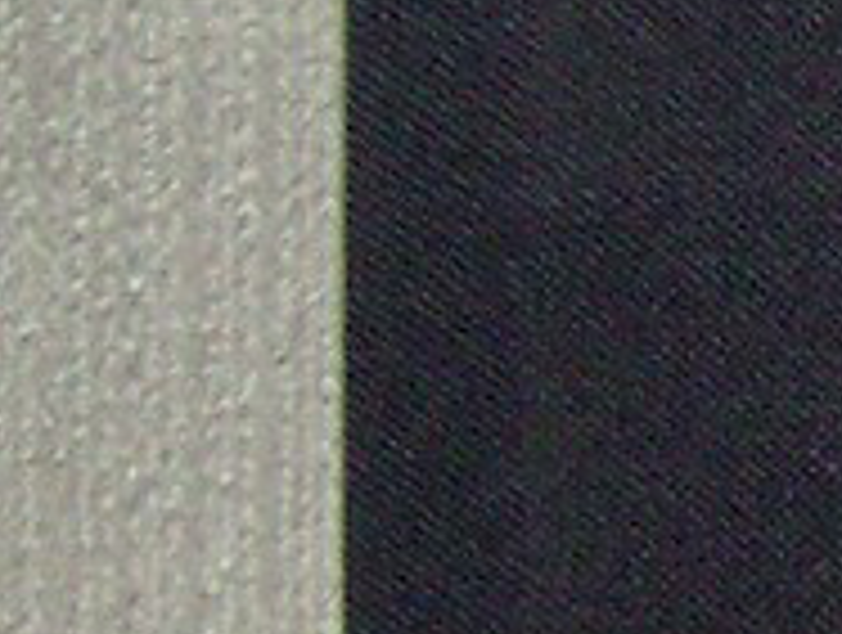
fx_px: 5825
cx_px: 2589
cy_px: 1025
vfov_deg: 6.1
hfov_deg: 7.3
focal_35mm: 239
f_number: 2.6
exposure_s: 1/8
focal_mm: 5.8
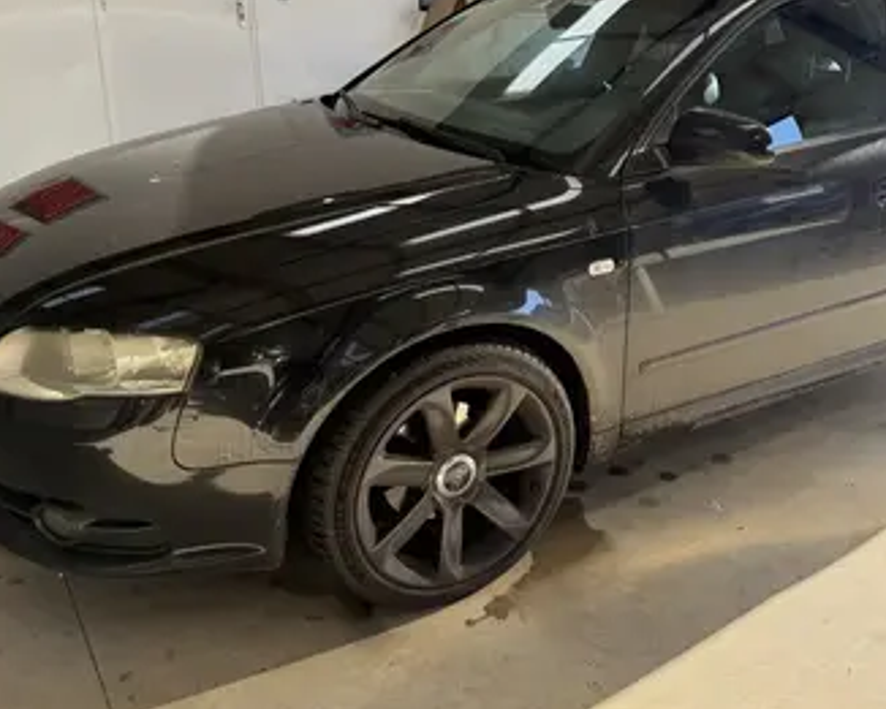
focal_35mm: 35
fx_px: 918
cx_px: 539
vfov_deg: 42.1
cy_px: 287
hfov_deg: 51.1
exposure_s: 1/403
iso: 100
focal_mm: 6.76
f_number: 1.78
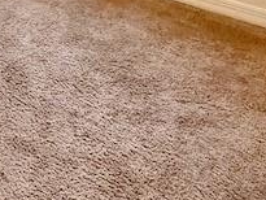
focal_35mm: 70
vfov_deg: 15.7
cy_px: -221
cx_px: -78
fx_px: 538
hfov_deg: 24.3
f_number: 2.2
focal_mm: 2.22
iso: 320
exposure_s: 1/120
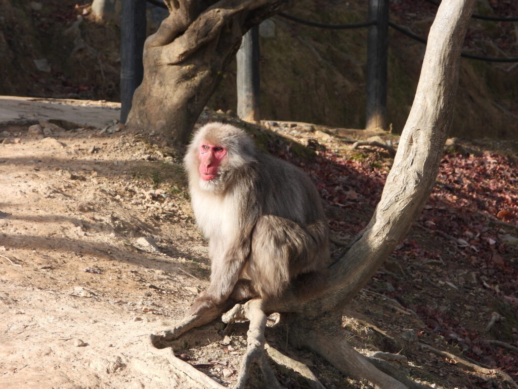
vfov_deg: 6.3
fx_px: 3517
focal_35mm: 235
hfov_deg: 8.4
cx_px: 259
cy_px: 194
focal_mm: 42.2
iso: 100
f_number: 4.5
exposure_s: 1/320
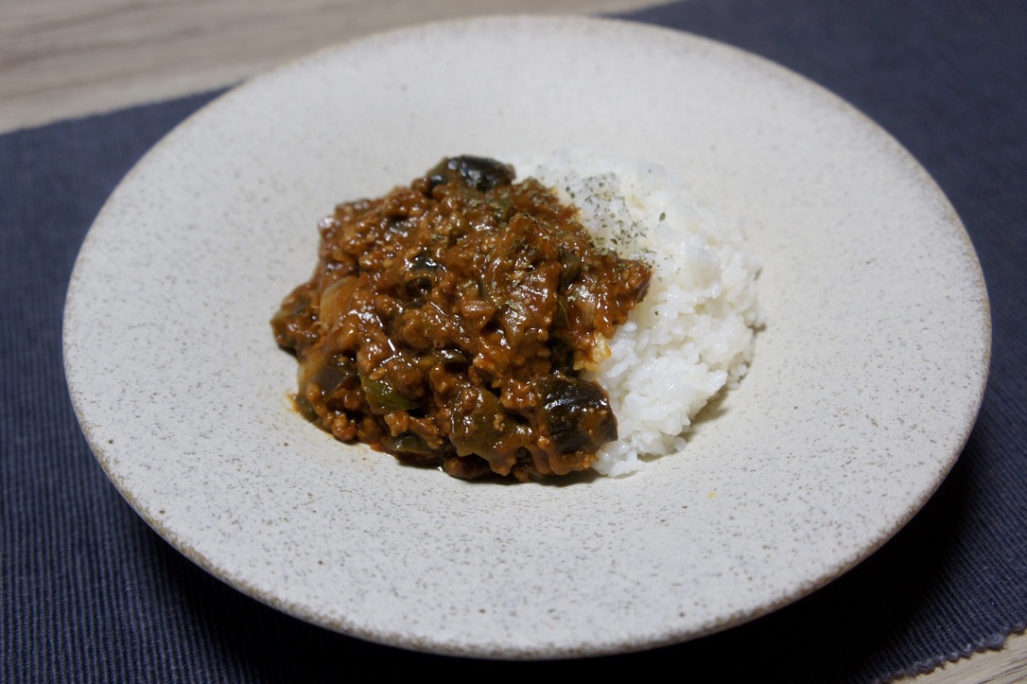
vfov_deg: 36.8
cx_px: 514
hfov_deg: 53.2
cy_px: 342
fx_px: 1026
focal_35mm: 36
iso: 250
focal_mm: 24
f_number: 4
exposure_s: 1/40
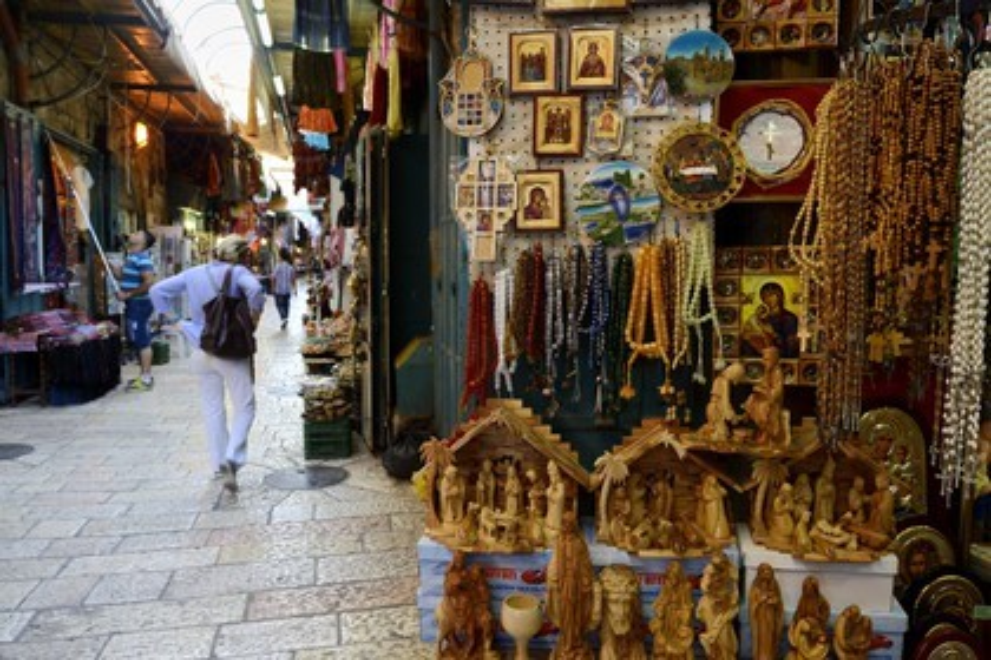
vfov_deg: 47.9
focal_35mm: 27
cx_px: 496
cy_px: 330
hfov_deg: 67.4
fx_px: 743
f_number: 6.3
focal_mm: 27
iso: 800
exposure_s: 1/30
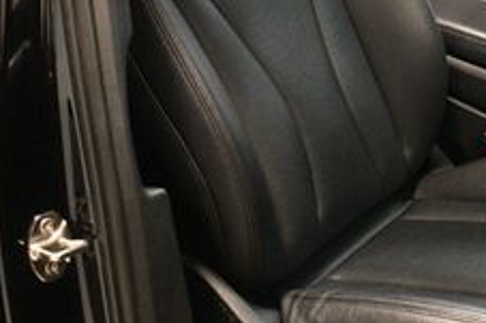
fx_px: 1025
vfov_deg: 17.9
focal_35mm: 76
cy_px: 96
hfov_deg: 25.9
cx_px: 426
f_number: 3.5
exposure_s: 1/80
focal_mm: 18
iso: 3200
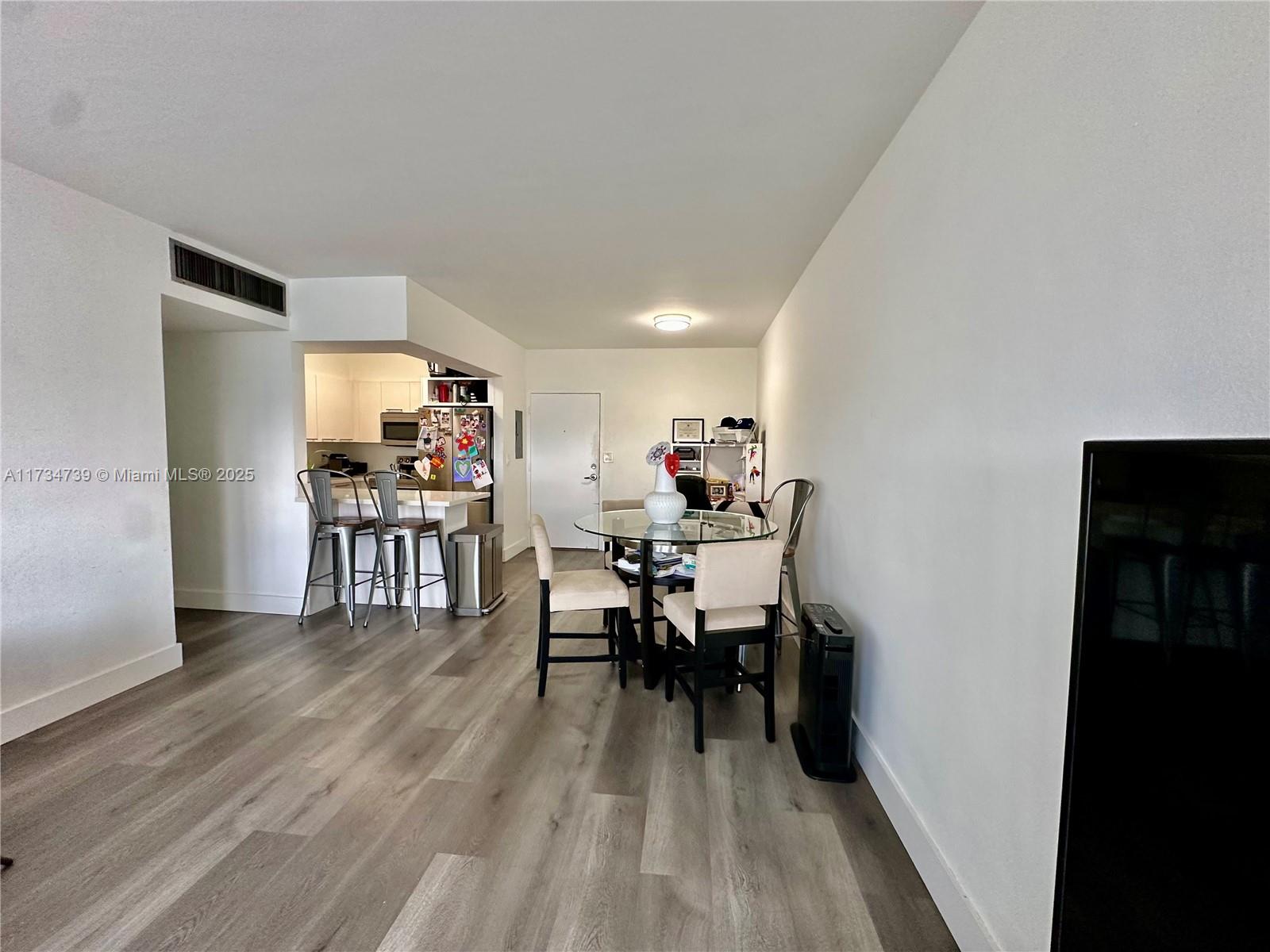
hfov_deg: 102.1
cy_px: 476
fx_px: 514
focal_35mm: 14
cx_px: 635
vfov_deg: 85.7
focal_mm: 2.22
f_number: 2.2
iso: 250
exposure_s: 1/120
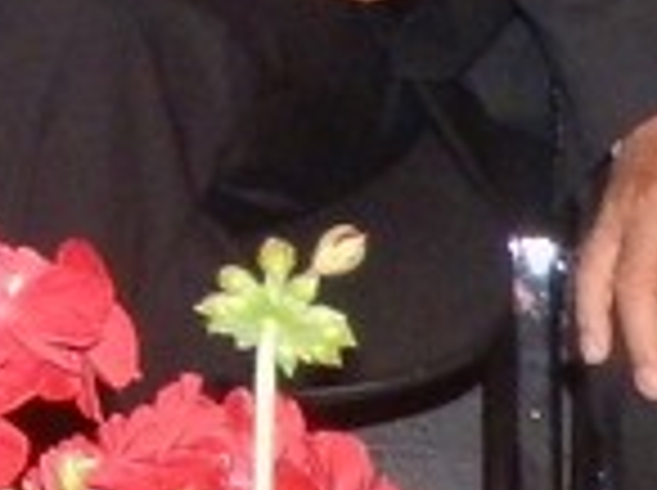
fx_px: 4131
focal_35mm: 218
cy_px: -733
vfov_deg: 6.4
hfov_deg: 8.4
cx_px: -824
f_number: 3.4
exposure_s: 1/40
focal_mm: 5.55
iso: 320
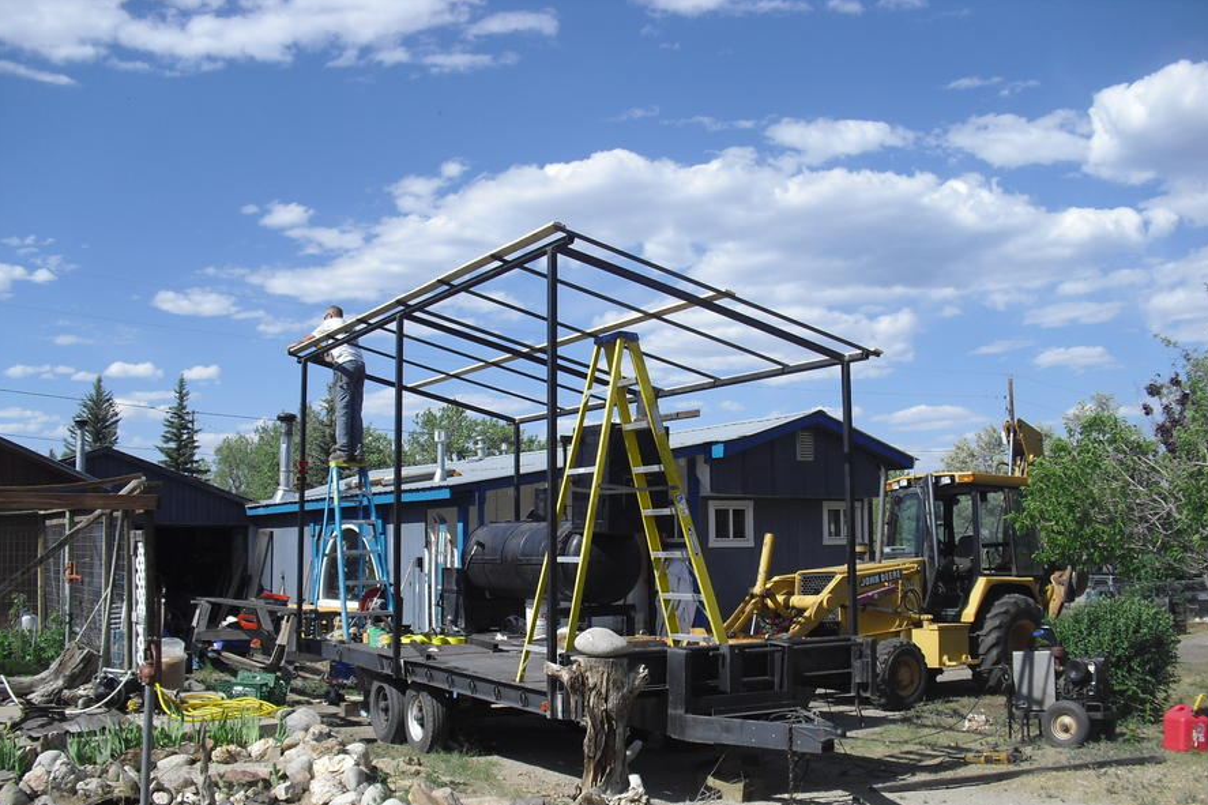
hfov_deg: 50.7
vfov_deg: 35.0
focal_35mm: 38
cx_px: 607
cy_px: 457
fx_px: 1275
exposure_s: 1/160
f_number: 7.8
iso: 64
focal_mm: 6.3
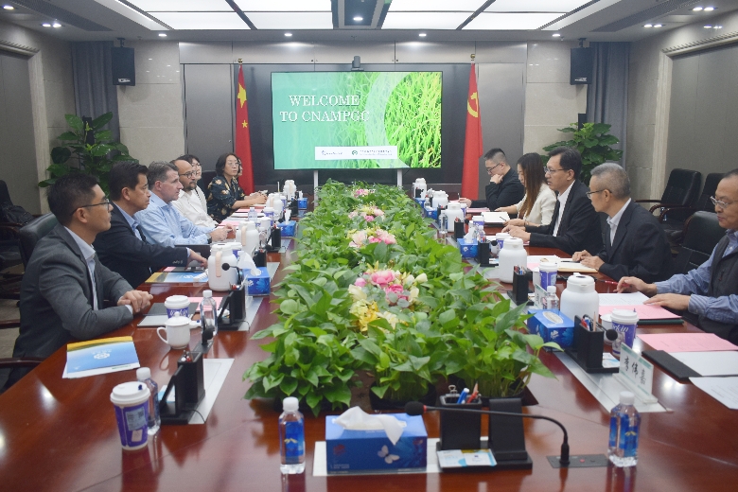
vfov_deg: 41.7
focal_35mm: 32
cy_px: 246
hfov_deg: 59.5
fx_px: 646
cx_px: 369
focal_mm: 21
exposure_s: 1/60
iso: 400
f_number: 4
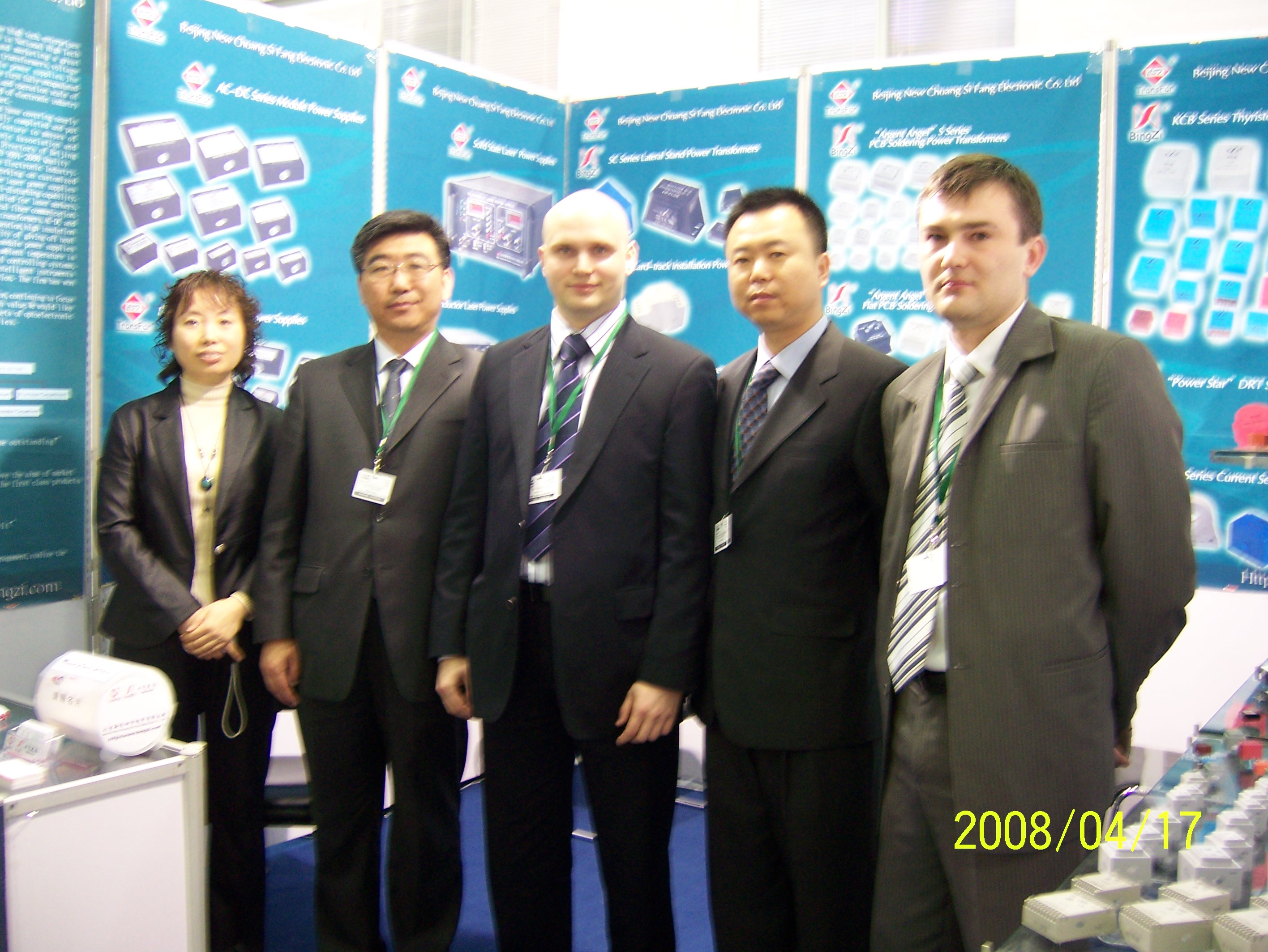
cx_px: 634
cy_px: 476
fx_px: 1320
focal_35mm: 36
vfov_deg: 39.7
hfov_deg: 51.3
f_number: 2.8
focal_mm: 6
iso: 160
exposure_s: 1/10
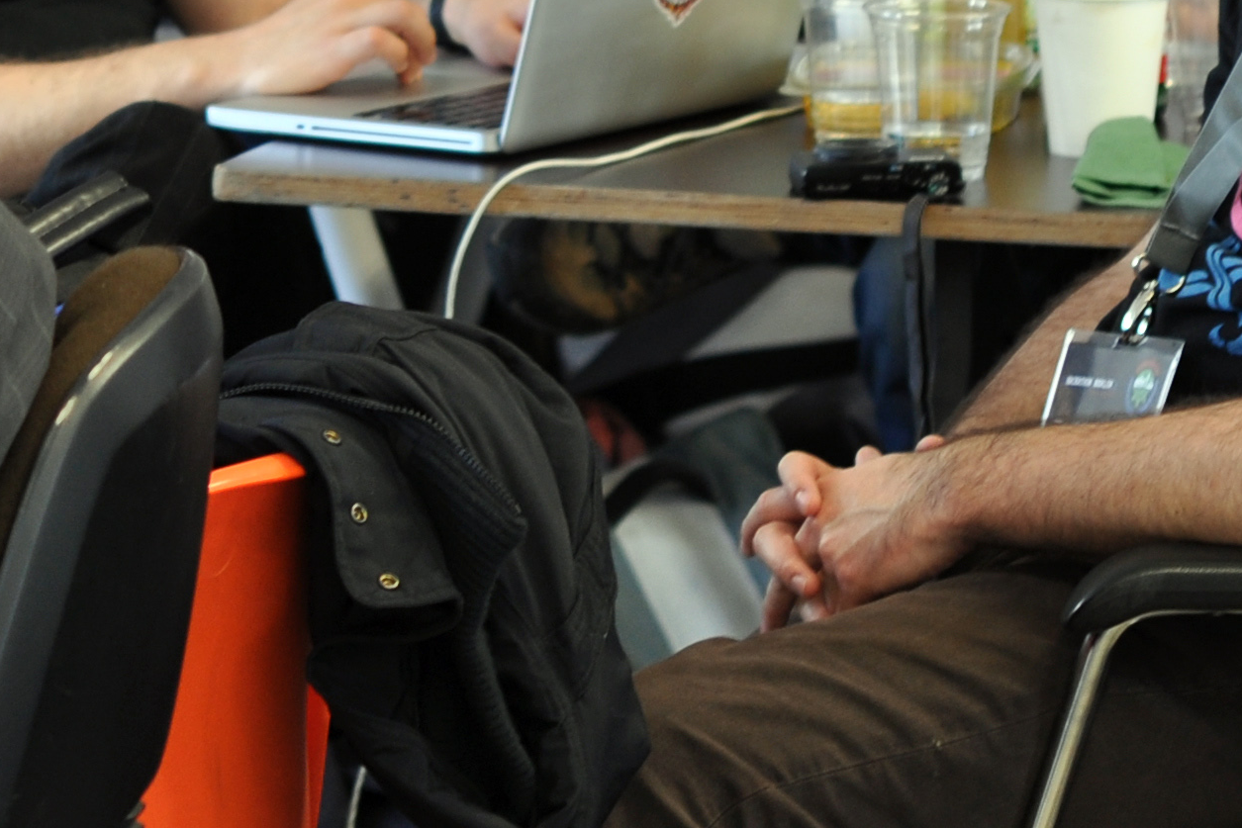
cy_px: -414
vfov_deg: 5.3
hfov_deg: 8.0
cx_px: -38
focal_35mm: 256
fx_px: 8832
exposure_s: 1/30
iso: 200
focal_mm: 50
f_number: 2.8
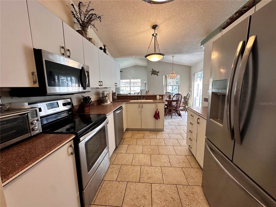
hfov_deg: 102.1
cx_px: 138
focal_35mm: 14
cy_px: 104
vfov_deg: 85.7
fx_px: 112
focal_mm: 2.22
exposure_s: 1/120
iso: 160
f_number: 2.2
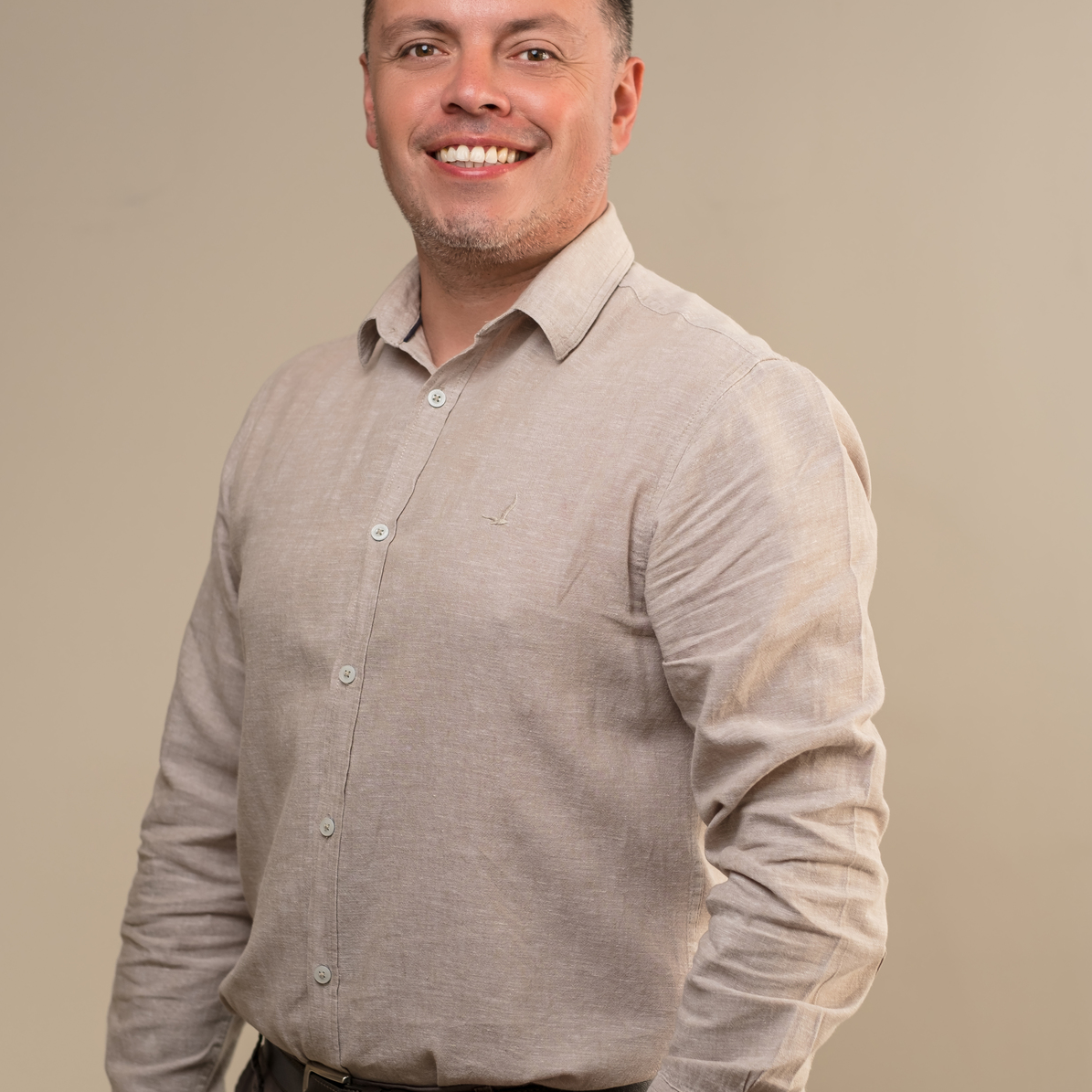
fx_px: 3426
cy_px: 671
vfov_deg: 18.1
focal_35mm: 96
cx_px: 546
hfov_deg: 18.1
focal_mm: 50
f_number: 2.5
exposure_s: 1/80
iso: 160
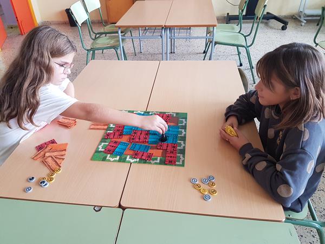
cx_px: 162
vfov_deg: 53.1
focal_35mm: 26
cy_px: 122
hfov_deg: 67.3
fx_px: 244
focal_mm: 4.2
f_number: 1.7
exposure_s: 1/33
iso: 160
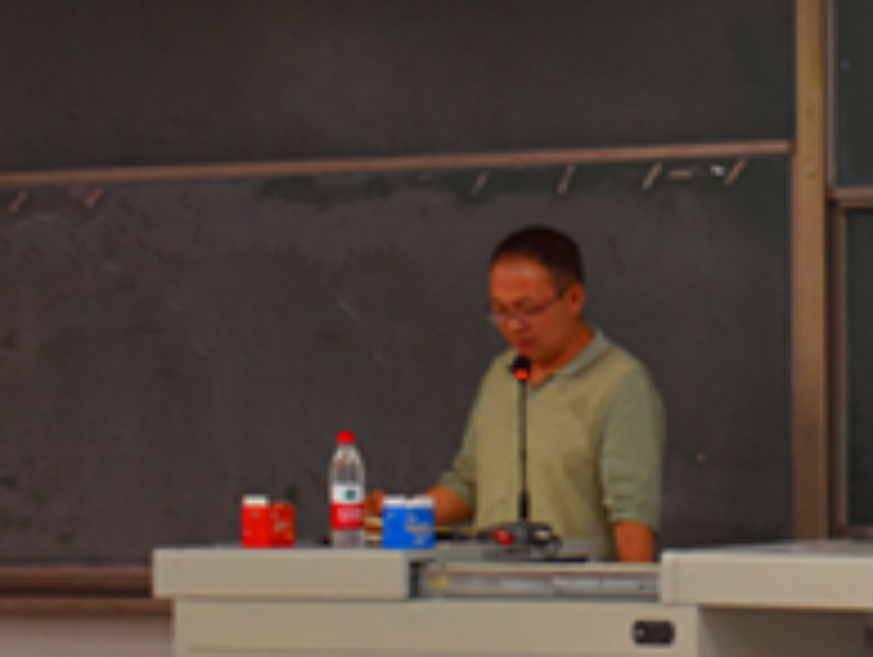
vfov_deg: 9.8
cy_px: 410
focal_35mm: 152
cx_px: 1044
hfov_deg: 12.7
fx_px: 3838
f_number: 4
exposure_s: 1/60
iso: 900
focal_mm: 32
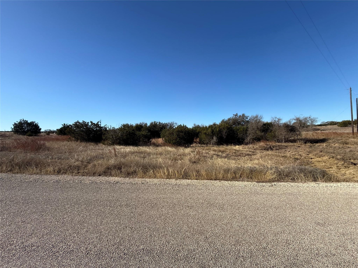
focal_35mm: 14
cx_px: 179
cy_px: 134
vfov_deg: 85.7
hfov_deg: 102.1
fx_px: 145
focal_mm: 2.22
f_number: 2.2
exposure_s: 1/1795
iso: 50
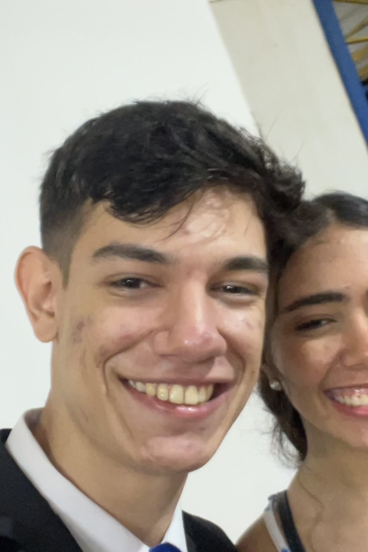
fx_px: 675
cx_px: 234
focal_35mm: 44
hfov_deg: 30.4
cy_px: 263
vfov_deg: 44.5
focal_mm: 2.71
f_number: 2.2
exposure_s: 1/15
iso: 800
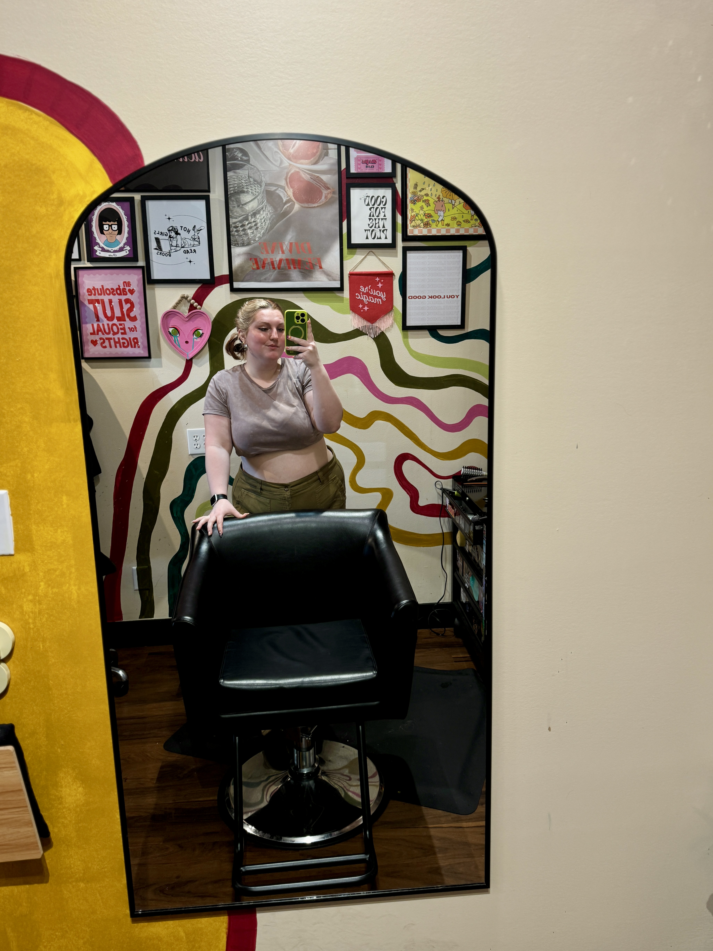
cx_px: 353
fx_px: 687
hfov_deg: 54.9
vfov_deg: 69.4
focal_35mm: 25
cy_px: 458
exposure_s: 1/60
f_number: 1.78
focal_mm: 6.76
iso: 125
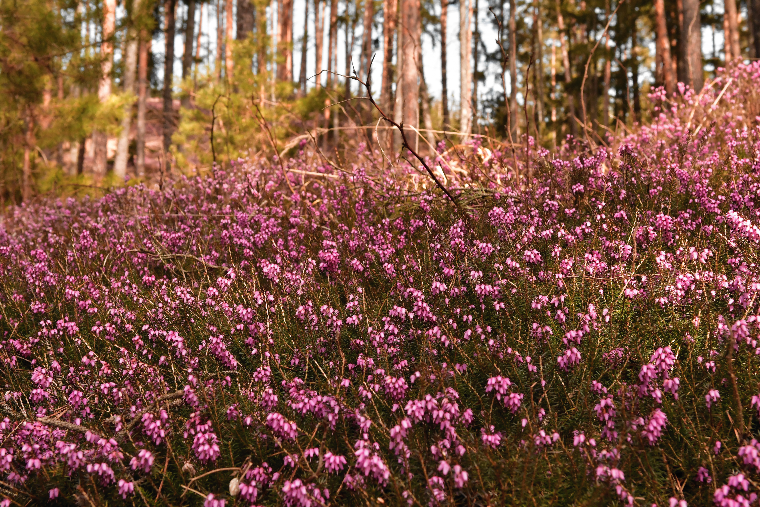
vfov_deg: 25.8
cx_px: 380
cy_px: 254
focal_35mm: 52
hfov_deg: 37.9
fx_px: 1108
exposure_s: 1/400
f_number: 10
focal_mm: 35
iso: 1250
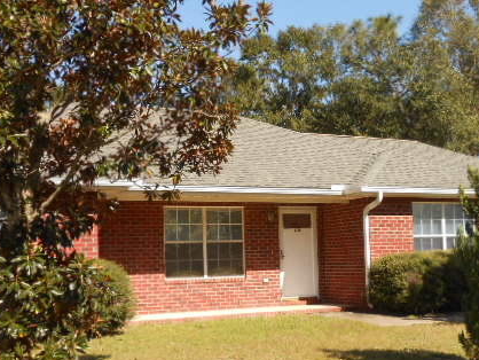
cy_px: 211
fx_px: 720
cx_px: 295
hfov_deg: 36.6
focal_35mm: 52
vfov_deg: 28.0
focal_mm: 6
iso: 80
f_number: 3.9
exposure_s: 1/400
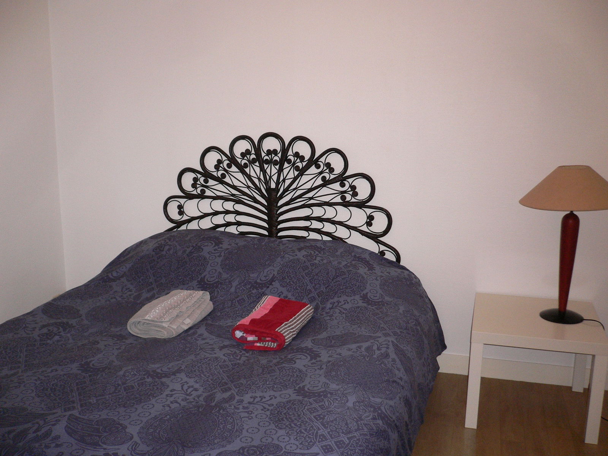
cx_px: 304
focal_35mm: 35
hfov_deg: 52.6
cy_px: 228
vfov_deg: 40.7
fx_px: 615
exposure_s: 1/60
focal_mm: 5.8
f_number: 2.8
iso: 200
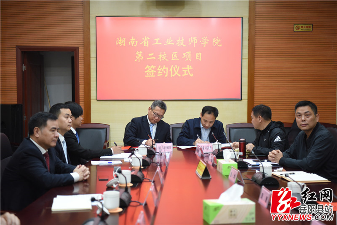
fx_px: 524
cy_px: 112
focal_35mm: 56
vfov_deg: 24.2
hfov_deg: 35.6
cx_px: 168
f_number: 2.8
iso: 2000
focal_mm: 56
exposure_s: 1/200
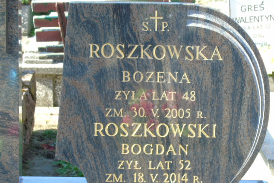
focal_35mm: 130
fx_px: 989
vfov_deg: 10.5
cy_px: 92
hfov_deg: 15.8
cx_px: 138
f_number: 4.6
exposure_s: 1/50
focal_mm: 22
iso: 80
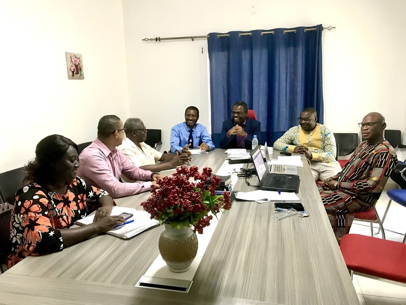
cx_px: 203
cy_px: 152
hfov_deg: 63.4
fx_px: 328
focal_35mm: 28
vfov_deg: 49.7
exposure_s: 1/17
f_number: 1.8
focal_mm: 3.99
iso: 80
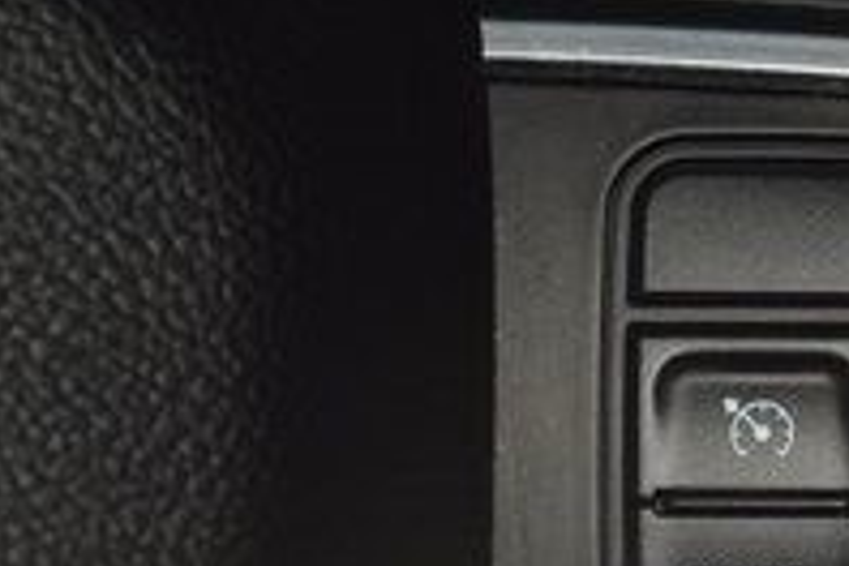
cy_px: 470
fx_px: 8018
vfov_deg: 4.0
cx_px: 870
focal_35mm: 340
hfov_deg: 6.0
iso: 100
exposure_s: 1/125
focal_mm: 70
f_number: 8
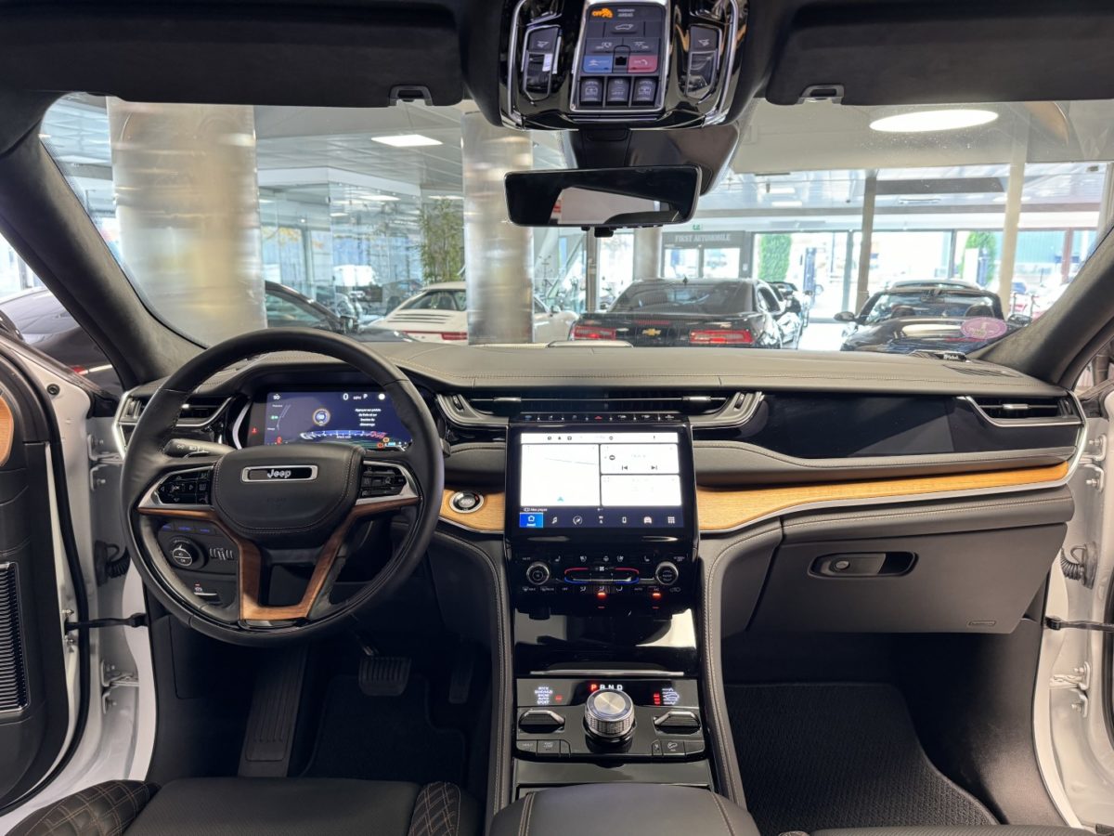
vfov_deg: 56.8
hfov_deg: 71.6
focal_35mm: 24
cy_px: 418
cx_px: 557
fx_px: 772
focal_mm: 6.76
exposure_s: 1/50
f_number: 1.78
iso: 320
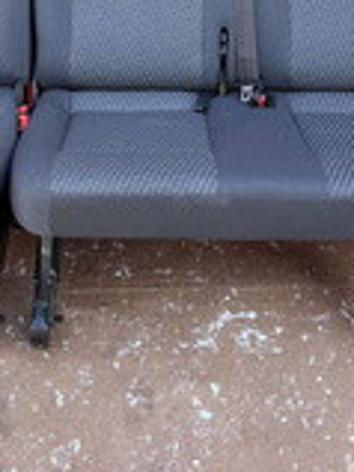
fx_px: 806
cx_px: 149
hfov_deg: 24.8
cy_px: -12
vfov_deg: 30.2
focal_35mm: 59
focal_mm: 5.1
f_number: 1.6
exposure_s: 1/122
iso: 64
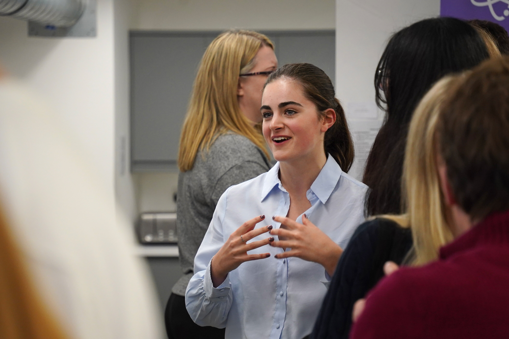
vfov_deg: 7.4
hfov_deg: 11.1
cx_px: 254
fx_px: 2630
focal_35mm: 186
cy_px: 170
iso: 1250
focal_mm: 124
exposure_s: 1/100
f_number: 5.6
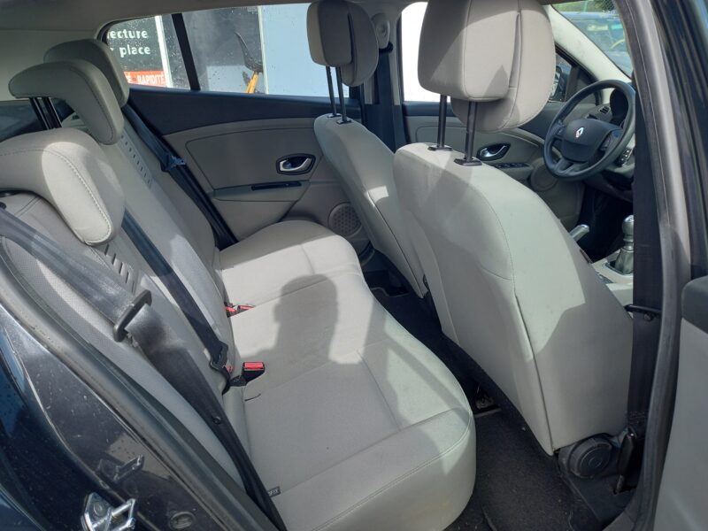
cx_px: 354
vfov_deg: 54.9
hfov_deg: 69.4
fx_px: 511
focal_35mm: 25
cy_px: 266
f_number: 2
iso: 25
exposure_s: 1/116
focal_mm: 4.6
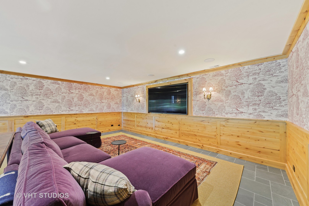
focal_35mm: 13
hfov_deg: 108.3
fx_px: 112
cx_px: 154
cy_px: 103
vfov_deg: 85.4
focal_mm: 13
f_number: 9
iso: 100
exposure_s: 5
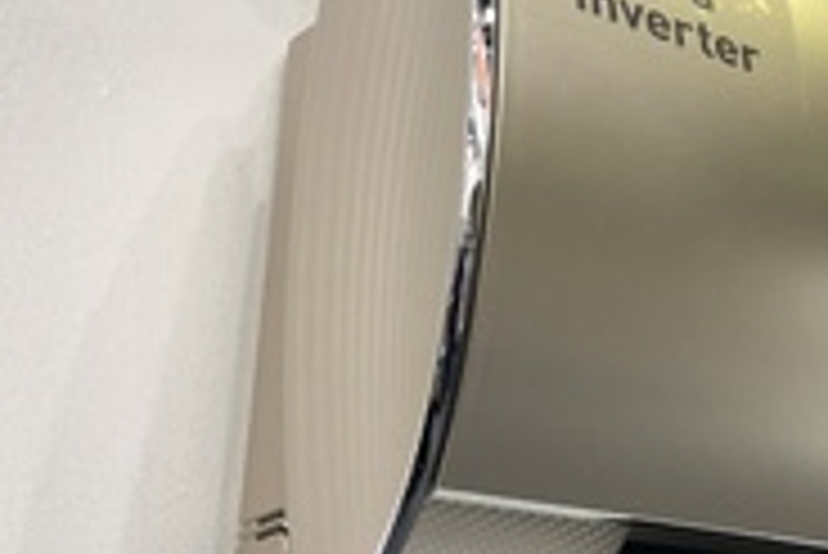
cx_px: 999
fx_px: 1749
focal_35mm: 76
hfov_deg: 24.1
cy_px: 333
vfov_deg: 18.0
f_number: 1.8
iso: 32
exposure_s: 1/50
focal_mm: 3.99
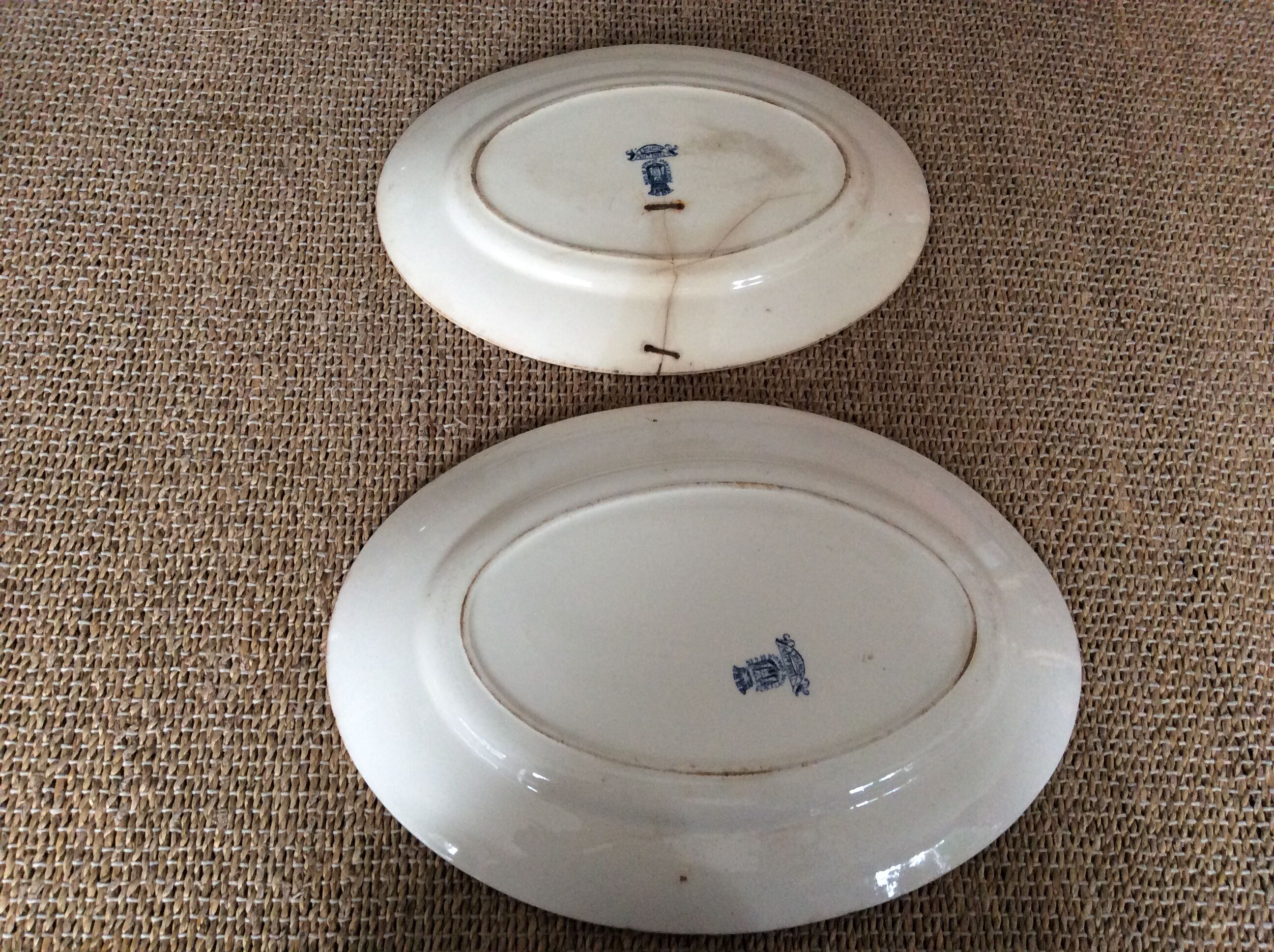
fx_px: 1176
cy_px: 476
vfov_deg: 44.1
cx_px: 637
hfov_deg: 56.9
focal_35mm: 32
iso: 125
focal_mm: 3.3
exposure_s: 1/25
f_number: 2.4
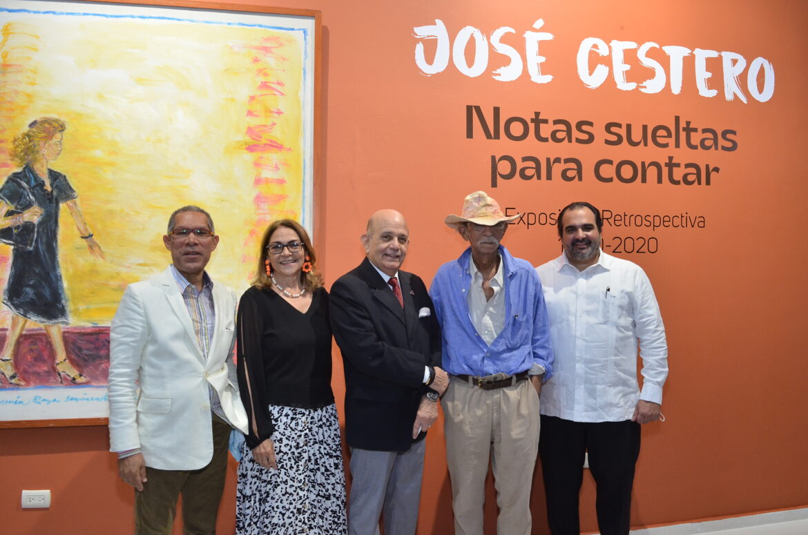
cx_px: 404
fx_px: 739
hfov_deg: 57.3
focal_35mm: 33
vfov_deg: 39.8
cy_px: 268
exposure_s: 1/50
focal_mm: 22
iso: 1000
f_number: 7.1
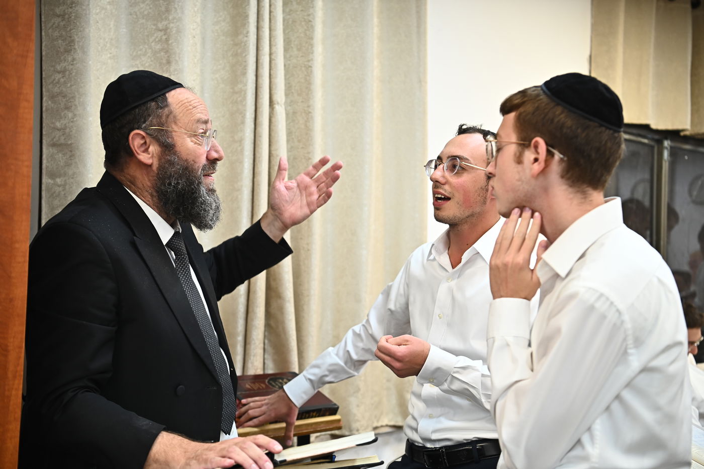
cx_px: 352
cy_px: 234
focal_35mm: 48
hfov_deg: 41.1
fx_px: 938
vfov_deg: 28.0
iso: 1000
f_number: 3.5
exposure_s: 1/160
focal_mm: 48
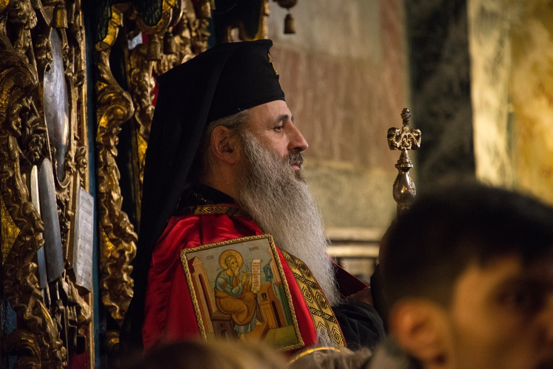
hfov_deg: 6.9
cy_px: 184
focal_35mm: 300
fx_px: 4610
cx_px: 276
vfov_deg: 4.6
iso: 4000
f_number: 5.6
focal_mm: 300
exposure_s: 1/25
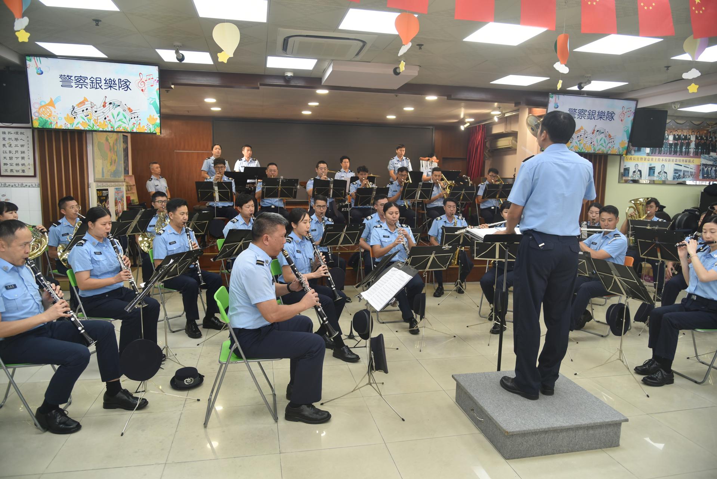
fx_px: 478
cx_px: 358
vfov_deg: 53.2
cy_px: 240
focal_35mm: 24
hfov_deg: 73.7
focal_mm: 24
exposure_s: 1/60
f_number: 4
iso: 400
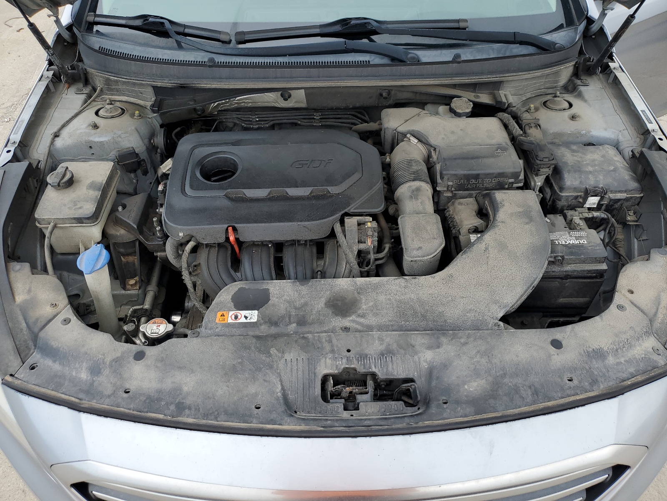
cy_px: 250
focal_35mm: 26
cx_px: 334
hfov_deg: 67.3
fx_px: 501
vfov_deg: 53.1
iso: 50
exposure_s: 1/455
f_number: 1.5
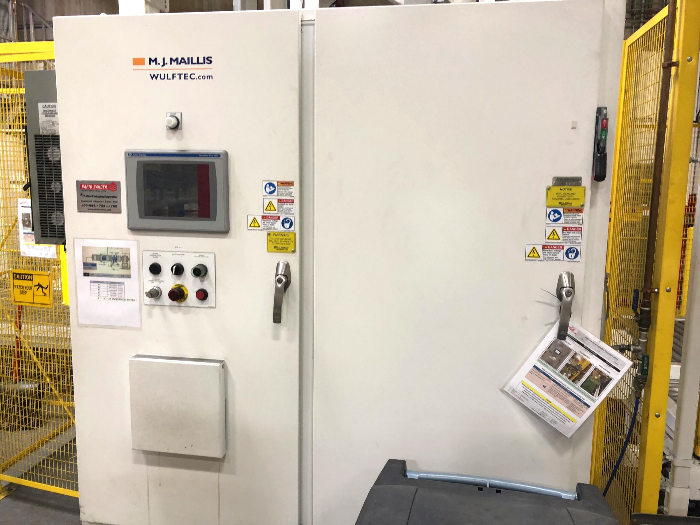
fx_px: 566
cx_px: 350
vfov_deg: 49.7
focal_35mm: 28
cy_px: 262
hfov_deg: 63.4
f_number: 1.8
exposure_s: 1/24
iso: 40
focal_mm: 3.99
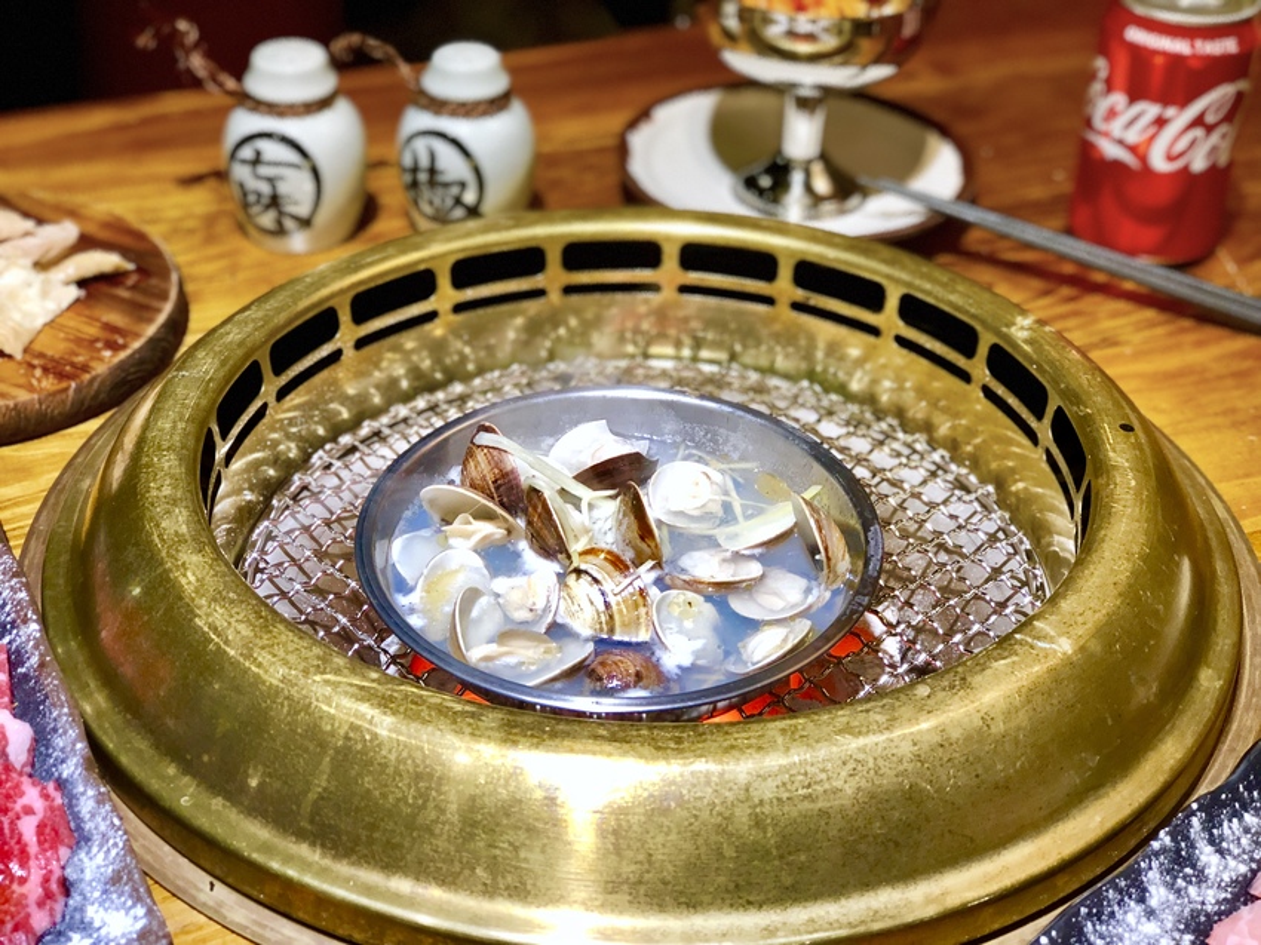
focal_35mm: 57
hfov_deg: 33.8
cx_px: 630
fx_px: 2076
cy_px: 472
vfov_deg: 25.6
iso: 250
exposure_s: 1/60
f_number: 2.8
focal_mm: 6.6
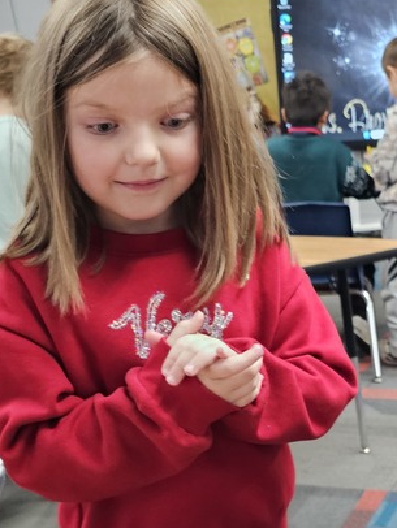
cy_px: 488
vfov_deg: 31.5
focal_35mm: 58
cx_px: 439
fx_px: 886
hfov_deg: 23.6
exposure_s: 1/120
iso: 800
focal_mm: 6.3
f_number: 1.7
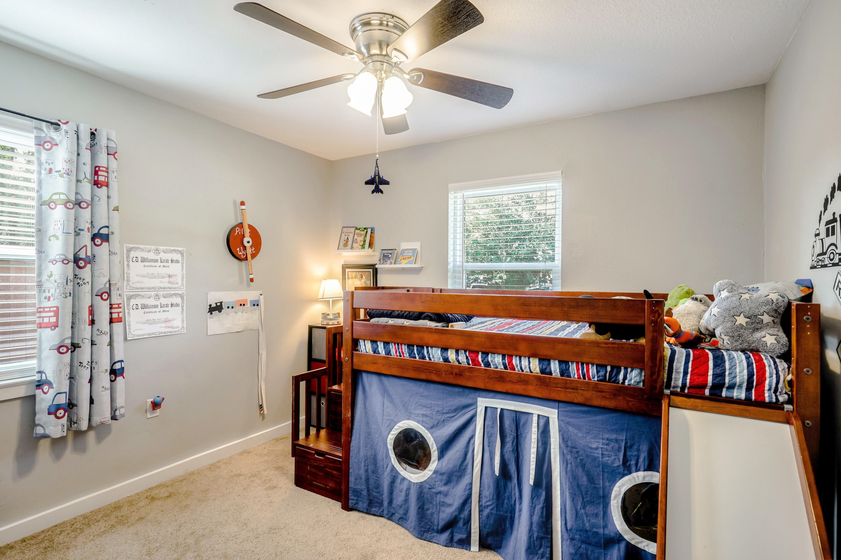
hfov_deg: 93.3
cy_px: 280
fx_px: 397
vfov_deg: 70.4
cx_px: 420
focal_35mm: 17
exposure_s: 1
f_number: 8
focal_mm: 17
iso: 100
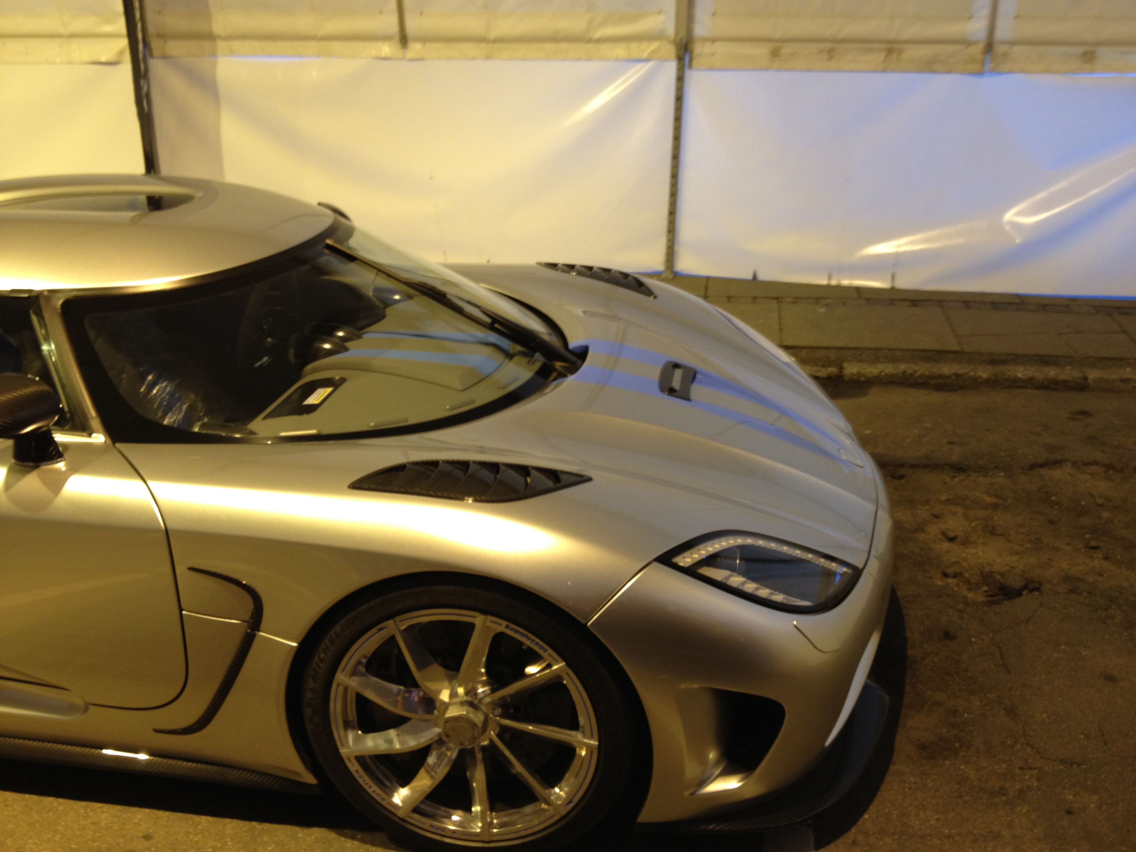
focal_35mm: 35
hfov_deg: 52.6
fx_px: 1149
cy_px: 426
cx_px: 568
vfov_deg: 40.7
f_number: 2.4
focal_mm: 4.28
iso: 80
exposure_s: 1/20
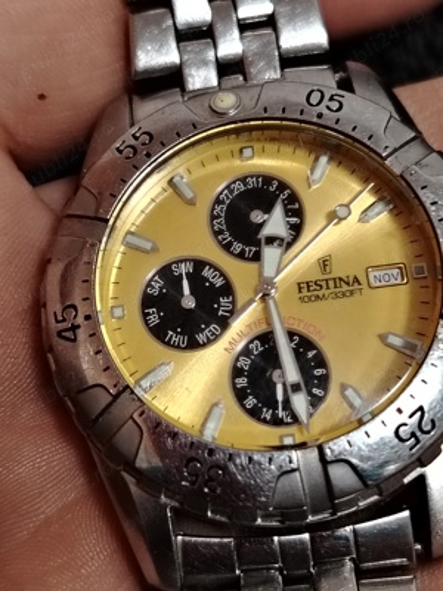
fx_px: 1024
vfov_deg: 32.2
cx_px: 222
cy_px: 296
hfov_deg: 24.4
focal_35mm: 60
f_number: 1.75
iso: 744
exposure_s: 1/33.3
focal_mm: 5.25
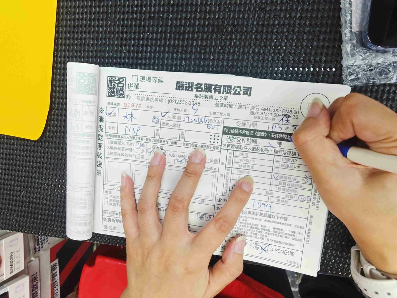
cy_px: 149
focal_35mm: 22
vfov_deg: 61.1
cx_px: 198
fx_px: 252
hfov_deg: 76.4
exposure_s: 1/60
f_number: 1.8
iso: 100
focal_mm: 2.03
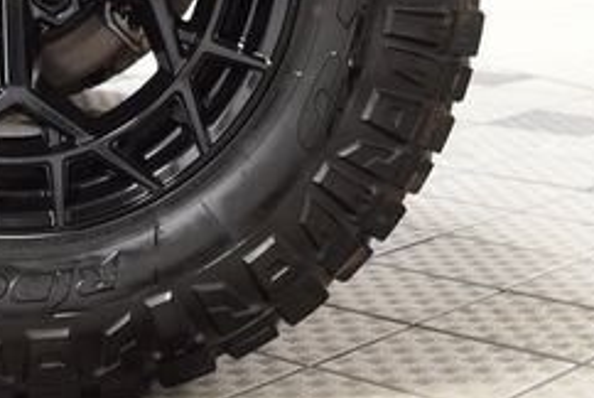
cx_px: 22
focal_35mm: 111
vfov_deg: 12.1
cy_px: -55
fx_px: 1834
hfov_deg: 18.0
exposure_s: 1/15
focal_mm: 28
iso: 1600
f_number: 5.6
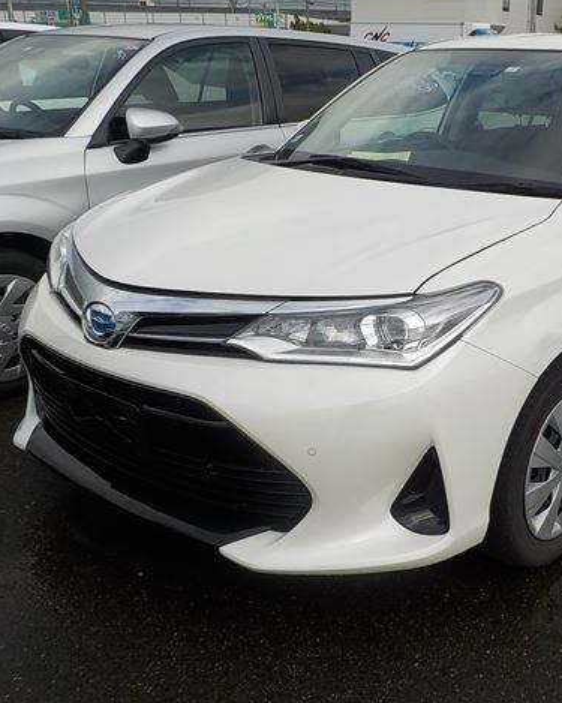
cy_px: 346
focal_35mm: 40
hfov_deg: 36.4
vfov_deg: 45.8
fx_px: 832
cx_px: 429
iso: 125
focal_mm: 4.1
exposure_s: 1/1250
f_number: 3.3
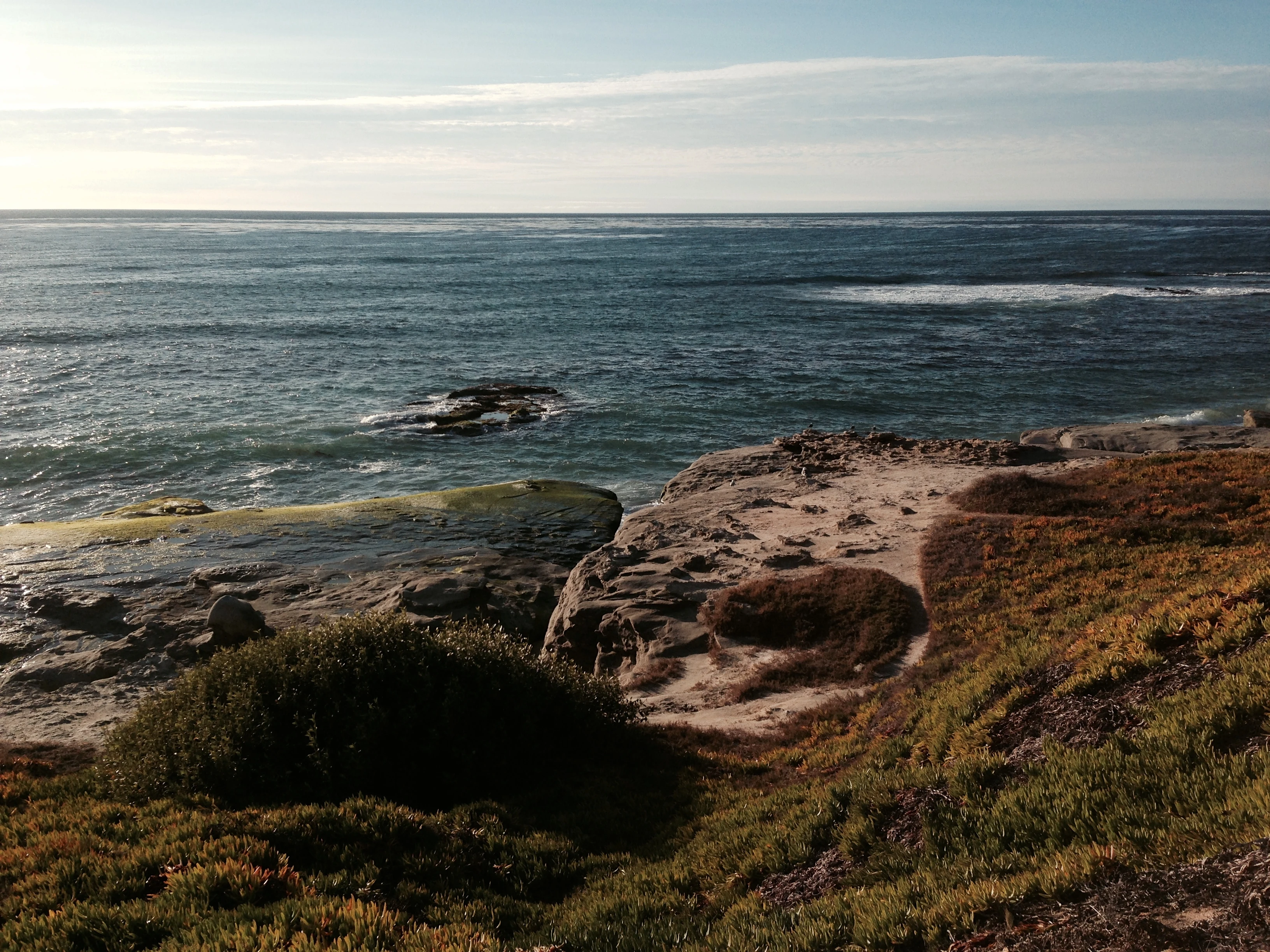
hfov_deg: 55.4
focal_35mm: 33
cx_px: 635
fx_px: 1211
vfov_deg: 42.9
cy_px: 476
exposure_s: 1/2008
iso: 50
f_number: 2.4
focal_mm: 4.12
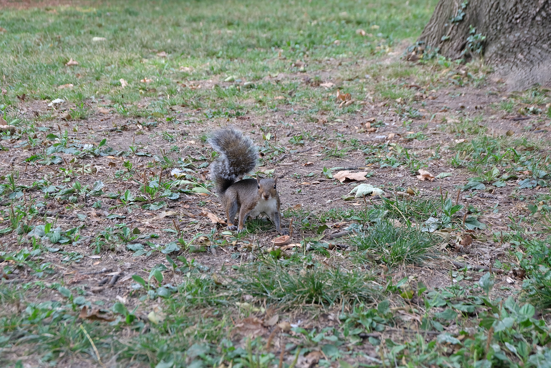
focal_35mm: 75
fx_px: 1148
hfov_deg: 27.0
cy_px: 184
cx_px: 276
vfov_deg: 18.2
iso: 320
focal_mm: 50
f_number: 7.1
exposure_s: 1/40
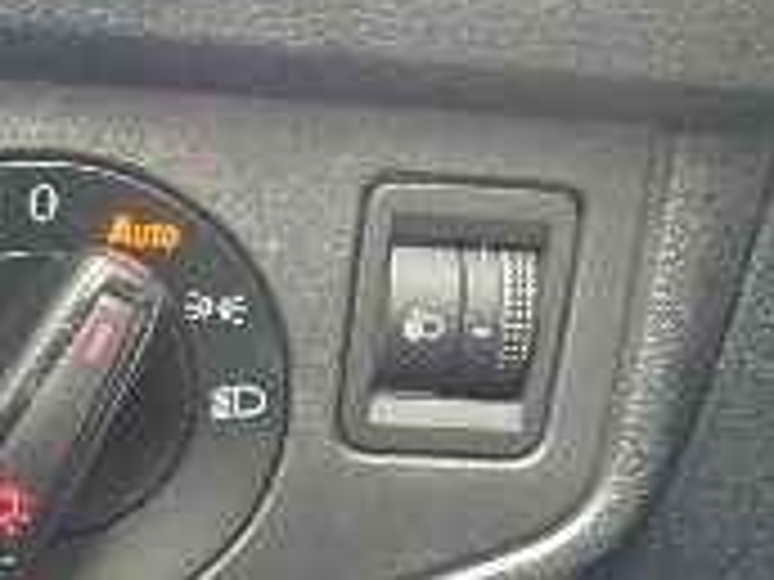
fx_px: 1297
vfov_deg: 25.0
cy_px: 423
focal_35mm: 58
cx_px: 288
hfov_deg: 33.1
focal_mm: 2.22
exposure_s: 1/18
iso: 640
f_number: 2.2
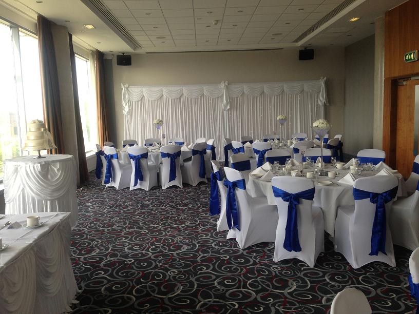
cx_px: 210
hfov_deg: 55.4
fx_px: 399
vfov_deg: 42.9
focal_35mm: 33
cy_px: 157
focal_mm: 4.13
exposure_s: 1/120
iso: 64
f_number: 2.4
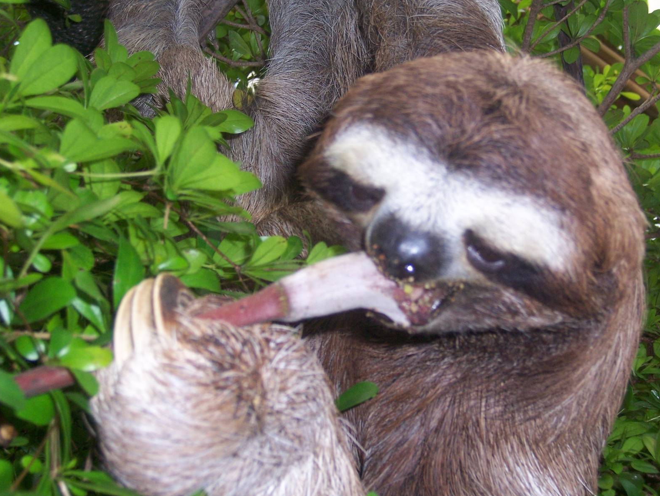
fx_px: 1411
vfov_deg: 19.9
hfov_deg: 26.3
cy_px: 250
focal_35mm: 74
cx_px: 330
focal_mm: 12.1
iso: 140
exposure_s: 1/90
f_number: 4.3
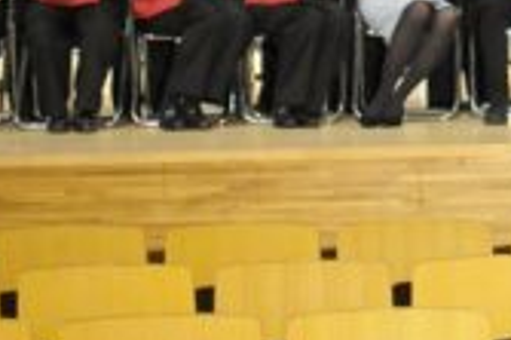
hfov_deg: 12.1
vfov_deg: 8.0
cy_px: -285
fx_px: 2354
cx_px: 603
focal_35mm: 166
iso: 1250
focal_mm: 24
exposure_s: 1/125
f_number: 3.8
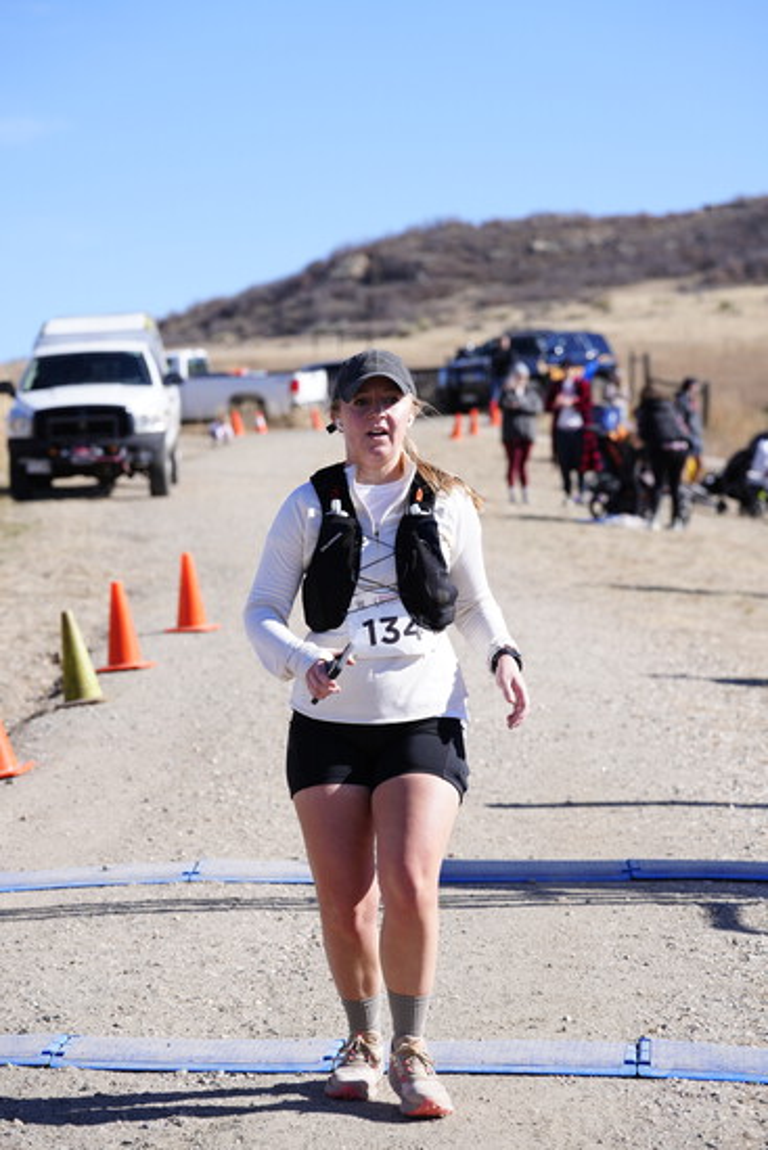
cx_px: 384
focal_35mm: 112
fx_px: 3581
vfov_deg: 18.3
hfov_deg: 12.2
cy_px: 575
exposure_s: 1/1000
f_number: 5.6
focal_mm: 112
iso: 320
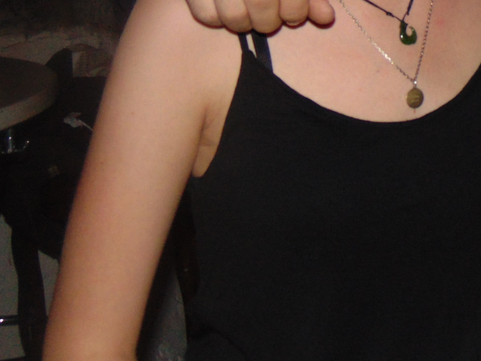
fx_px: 1348
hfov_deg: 18.8
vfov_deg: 14.5
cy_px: -124
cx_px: 618
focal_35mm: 97
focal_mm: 6.3
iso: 200
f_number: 3.2
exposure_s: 1/50
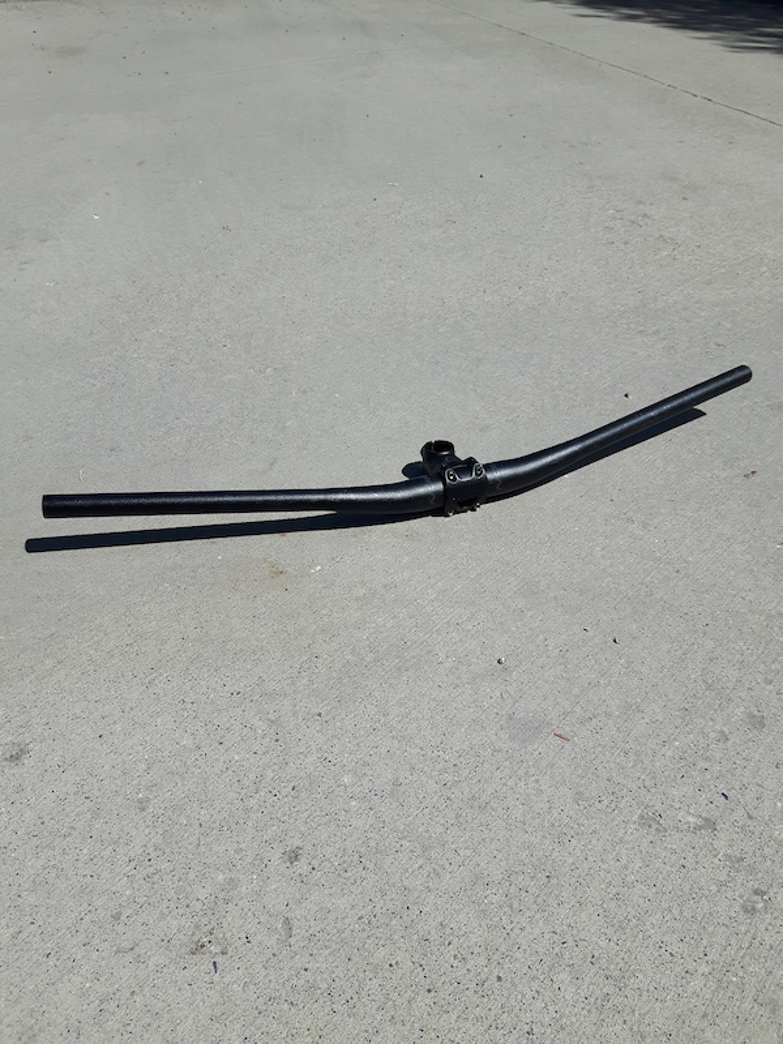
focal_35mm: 31
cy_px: 522
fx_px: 935
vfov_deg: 58.4
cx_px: 392
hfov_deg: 45.4
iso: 40
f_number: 1.9
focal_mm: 3.7
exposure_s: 1/2469
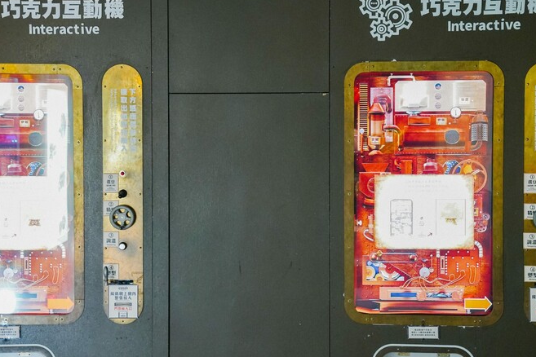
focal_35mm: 75
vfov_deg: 18.2
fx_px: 1117
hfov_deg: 27.0
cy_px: 171
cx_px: 252
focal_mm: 58
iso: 6400
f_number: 5
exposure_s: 1/60
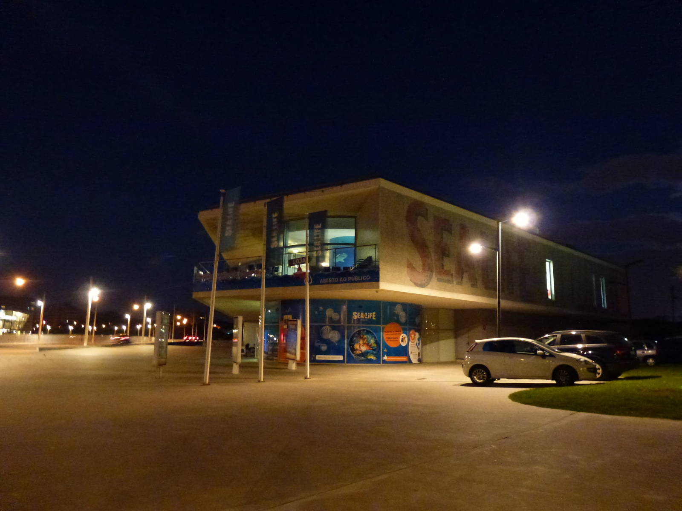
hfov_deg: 71.6
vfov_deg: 56.8
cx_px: 341
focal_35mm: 24
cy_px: 256
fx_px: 473
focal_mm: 4.3
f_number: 3.3
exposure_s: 1/4
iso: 800
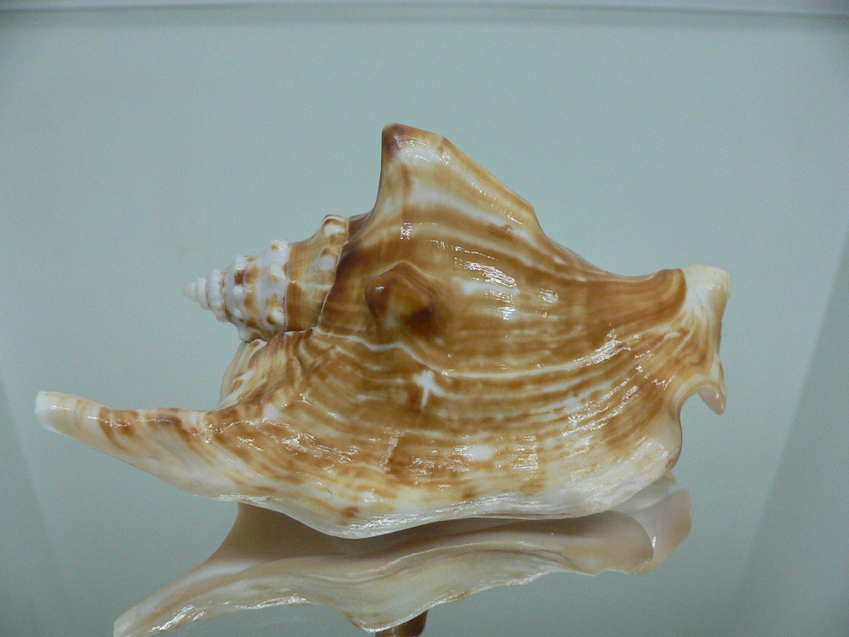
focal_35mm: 36
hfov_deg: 51.4
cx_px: 420
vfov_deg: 39.7
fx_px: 883
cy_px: 327
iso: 200
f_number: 2.8
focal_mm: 4.6
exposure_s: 1/60
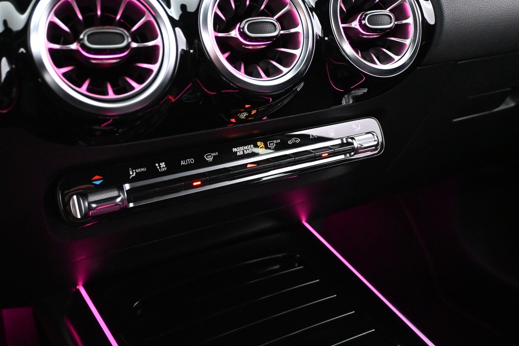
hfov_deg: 54.3
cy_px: 163
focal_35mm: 35
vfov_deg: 37.8
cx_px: 225
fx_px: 505
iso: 6400
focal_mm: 20
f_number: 3.8
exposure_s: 1/30
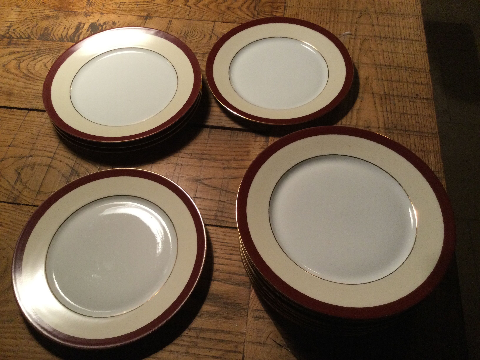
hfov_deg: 58.4
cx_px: 240
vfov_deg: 45.4
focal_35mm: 31
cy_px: 180
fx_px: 430
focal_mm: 3.3
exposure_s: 1/33
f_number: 2.4
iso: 200
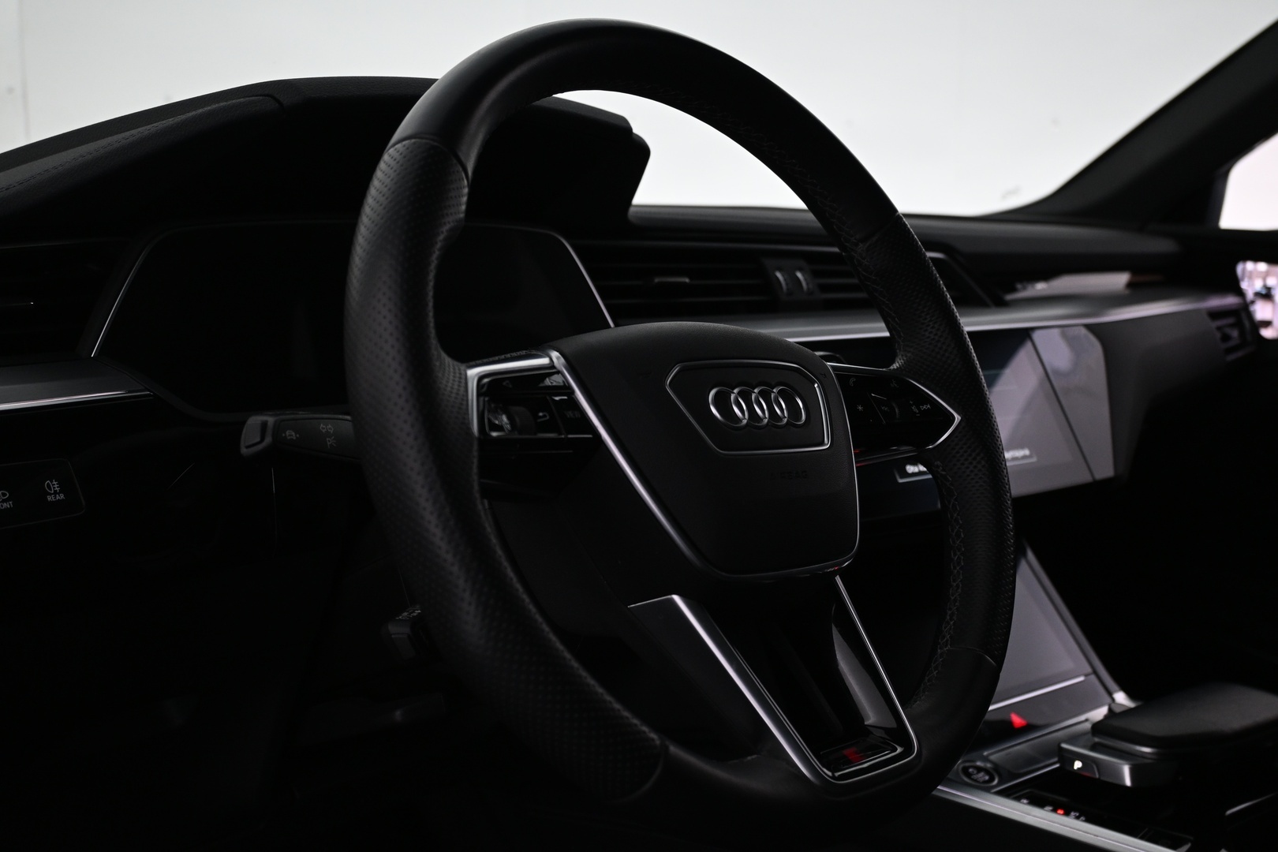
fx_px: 1198
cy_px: 426
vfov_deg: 39.1
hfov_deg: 56.1
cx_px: 639
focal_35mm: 34
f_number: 4
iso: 800
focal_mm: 22.5
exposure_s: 1/40
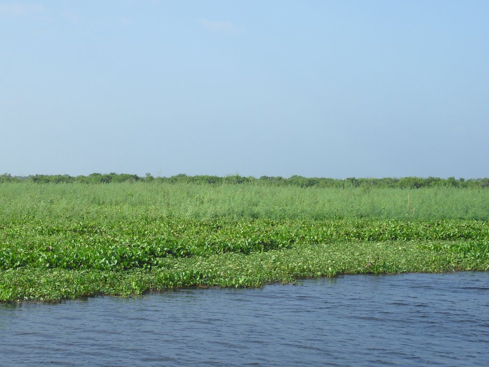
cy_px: 189
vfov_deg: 20.4
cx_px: 221
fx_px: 1017
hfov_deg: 27.0
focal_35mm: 72
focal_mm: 10.7
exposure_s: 1/1000
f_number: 3.8
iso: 100
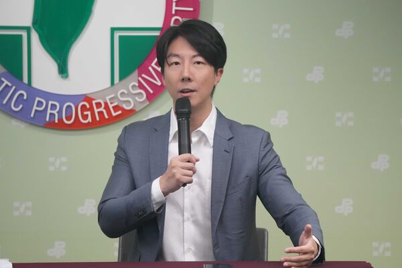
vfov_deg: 5.3
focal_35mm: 261
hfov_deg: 7.9
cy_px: 134
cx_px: 201
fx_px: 2914
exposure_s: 1/250
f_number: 6.3
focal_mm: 174
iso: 3200
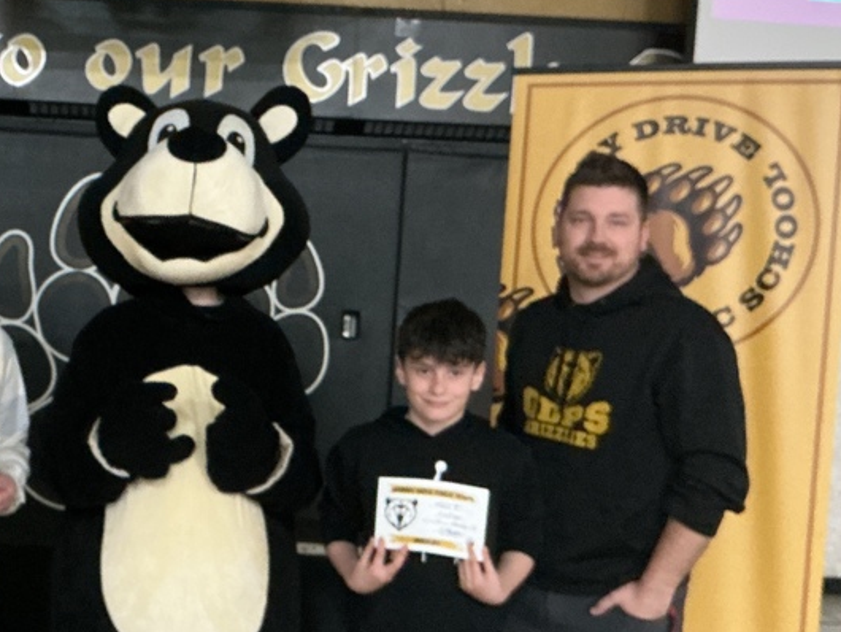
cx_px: 159
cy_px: 357
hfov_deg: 33.3
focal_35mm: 56
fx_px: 1361
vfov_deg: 26.1
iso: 400
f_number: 1.8
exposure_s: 1/30
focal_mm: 3
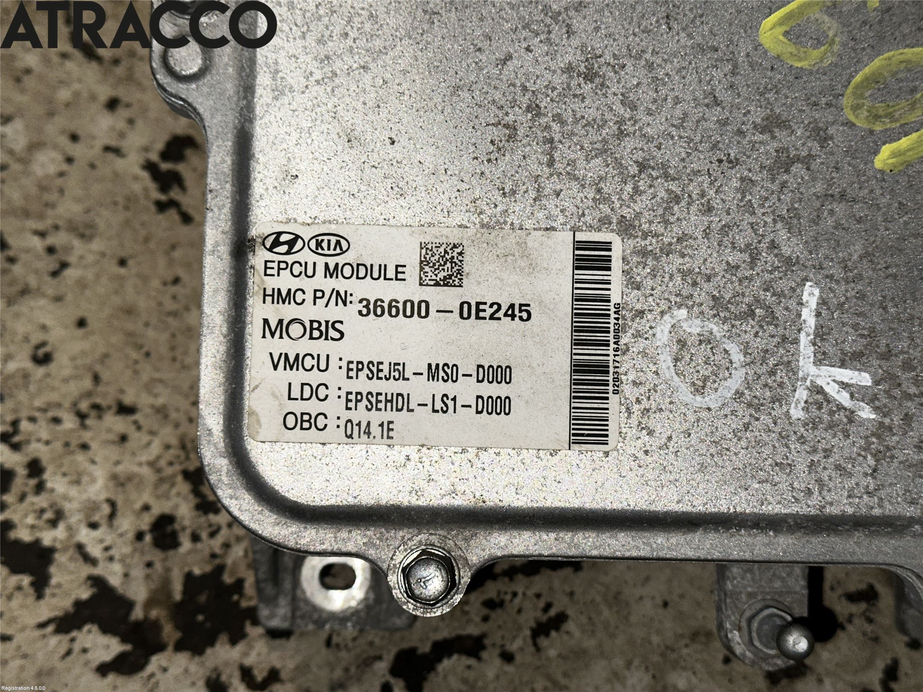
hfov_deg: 39.7
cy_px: 346
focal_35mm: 48
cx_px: 462
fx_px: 1280
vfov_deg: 30.3
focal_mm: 6.86
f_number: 1.78
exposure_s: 1/347
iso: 40
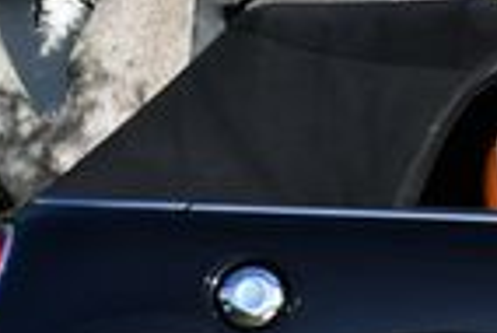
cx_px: 896
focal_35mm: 270
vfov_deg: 5.1
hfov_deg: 7.4
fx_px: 3731
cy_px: 172
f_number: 8
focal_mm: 30
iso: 100
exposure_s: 1/250
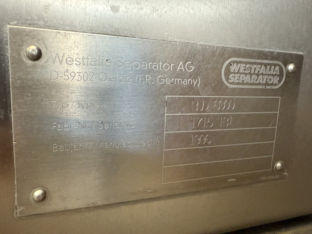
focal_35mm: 24
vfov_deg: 56.8
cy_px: 117
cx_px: 156
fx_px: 216
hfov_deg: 71.6
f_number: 2.2
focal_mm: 2.22
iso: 800
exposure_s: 1/50
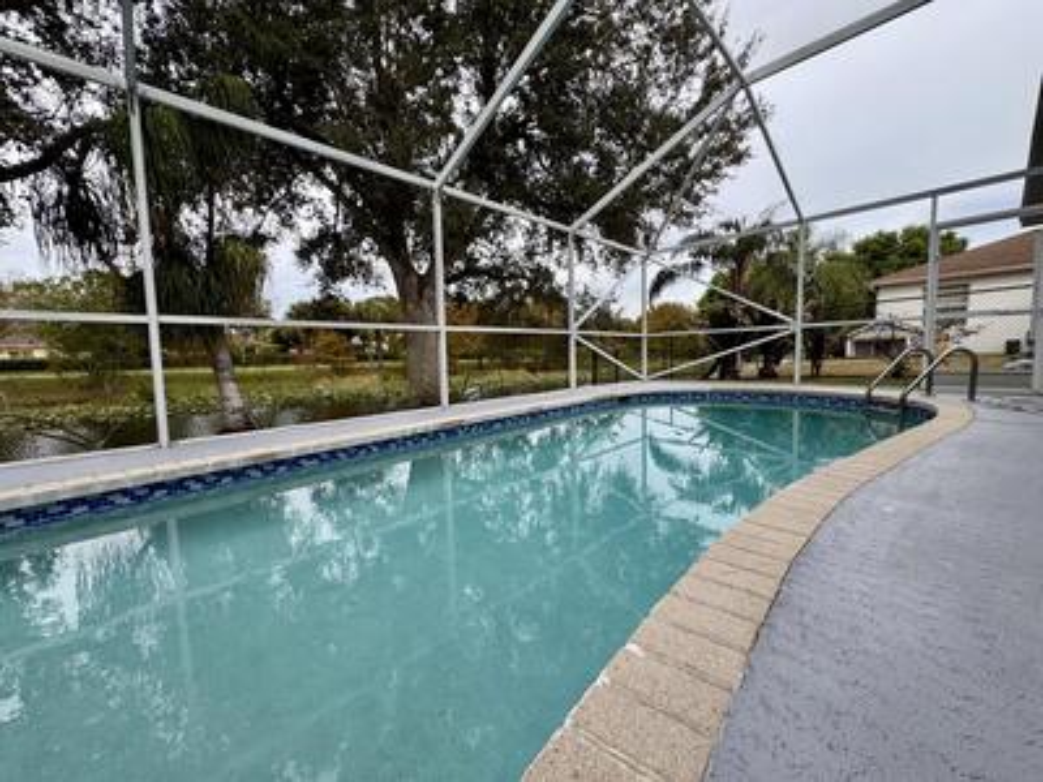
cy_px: 391
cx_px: 522
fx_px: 422
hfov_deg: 102.1
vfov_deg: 85.7
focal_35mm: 14
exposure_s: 1/394
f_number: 2.2
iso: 40
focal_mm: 2.22
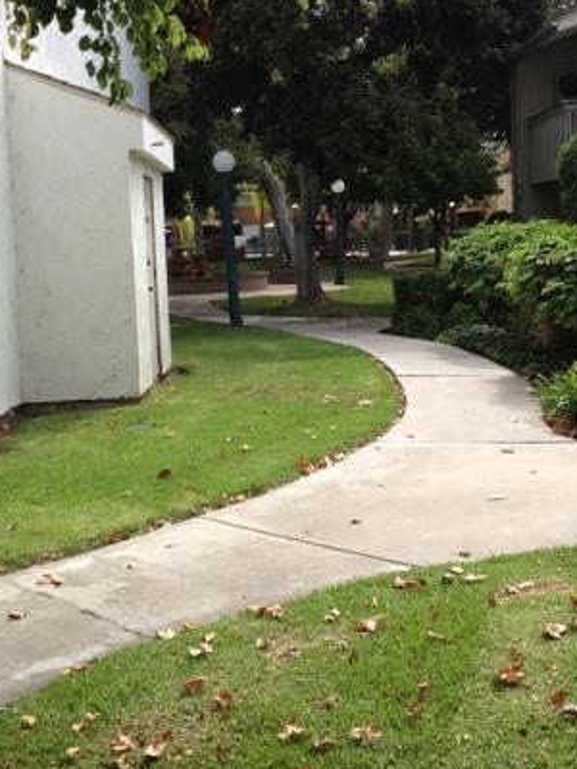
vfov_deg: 34.2
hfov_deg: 26.1
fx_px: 1245
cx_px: 279
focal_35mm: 56
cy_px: 300
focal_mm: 4.28
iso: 50
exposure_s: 1/756
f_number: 2.4
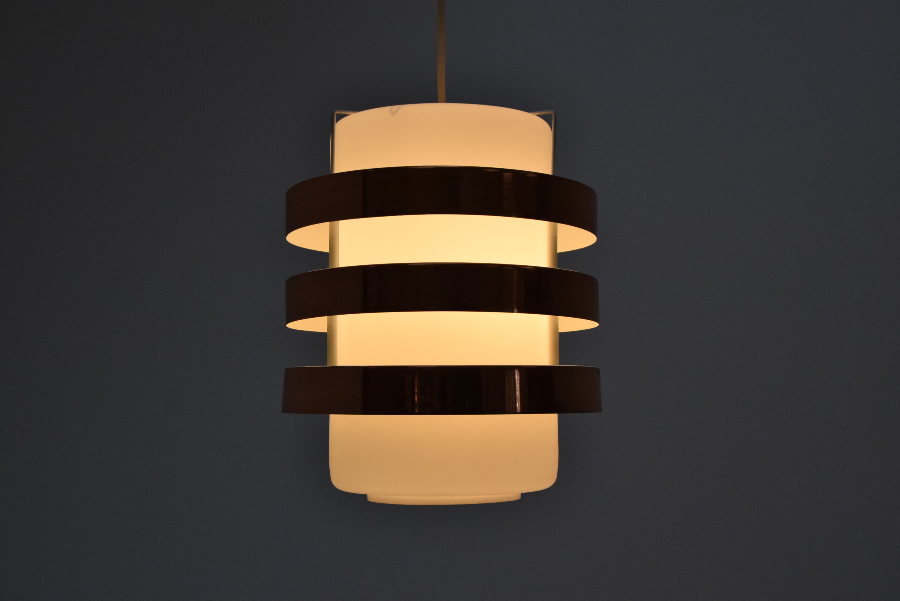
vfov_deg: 25.8
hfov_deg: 37.8
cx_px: 450
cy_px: 300
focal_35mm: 52
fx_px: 1313
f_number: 8
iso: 1600
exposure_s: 1/250
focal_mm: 35
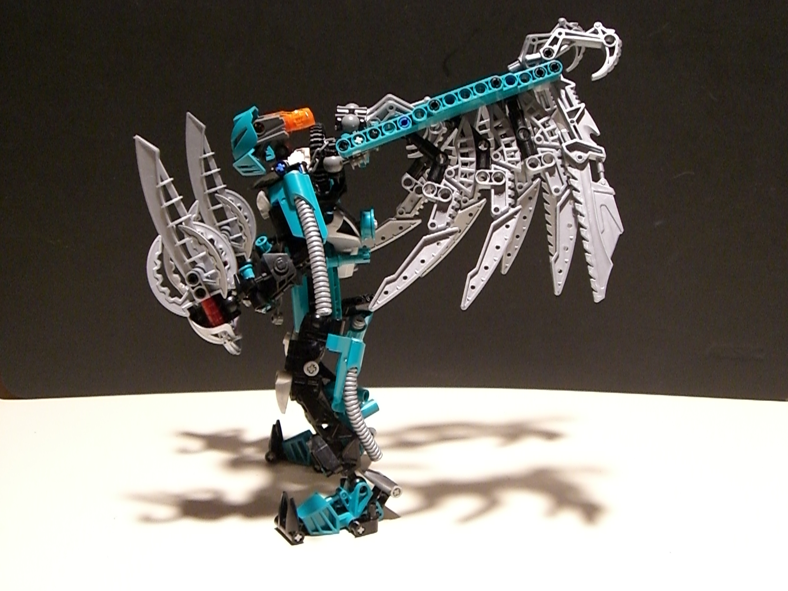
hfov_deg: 40.4
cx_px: 394
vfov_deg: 30.9
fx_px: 1070
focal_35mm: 47
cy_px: 296
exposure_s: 1/50
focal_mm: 7.6
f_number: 3
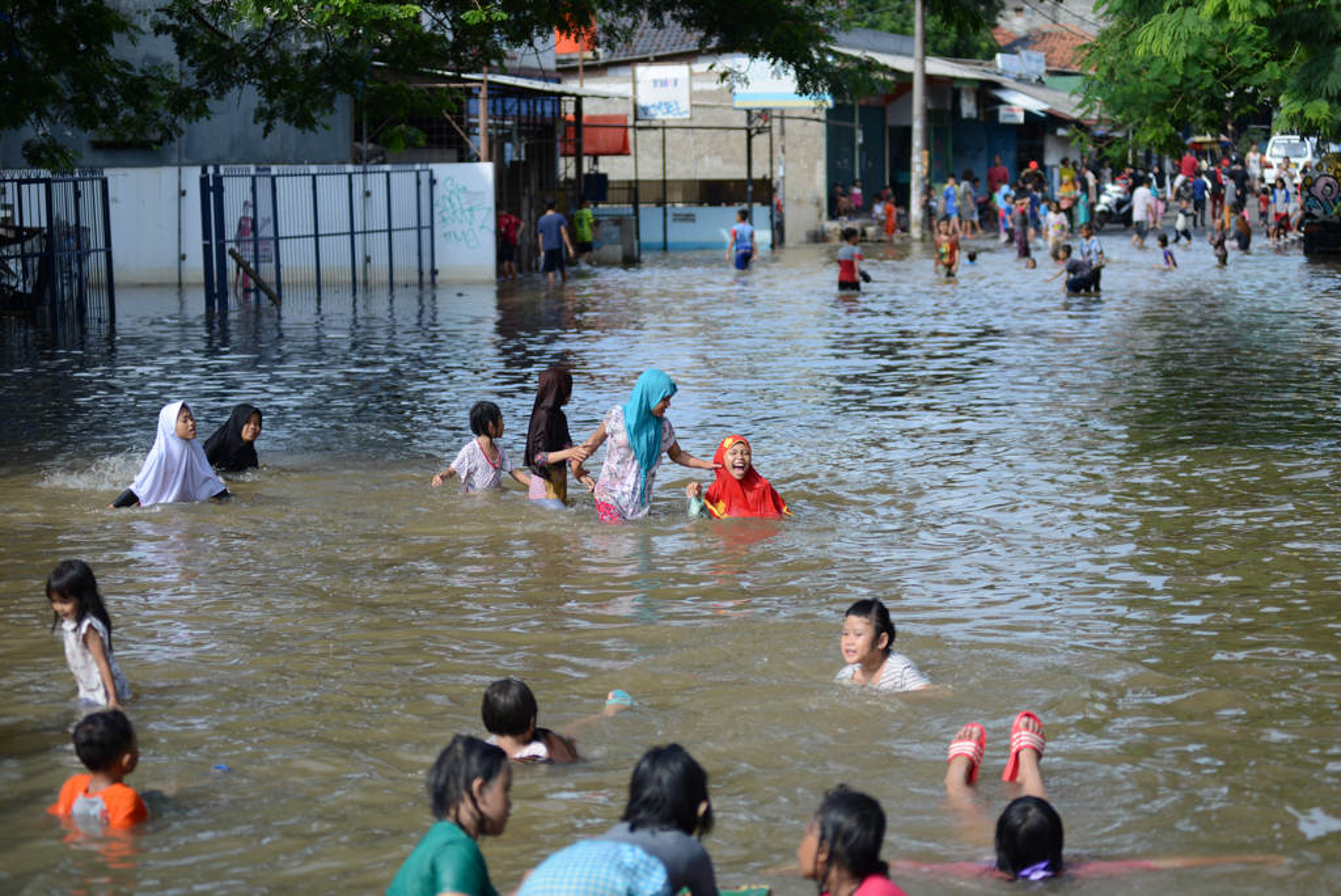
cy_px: 448
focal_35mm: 80
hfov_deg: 25.3
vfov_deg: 17.1
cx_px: 670
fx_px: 2982
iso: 100
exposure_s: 1/1000
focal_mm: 80
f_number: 2.8
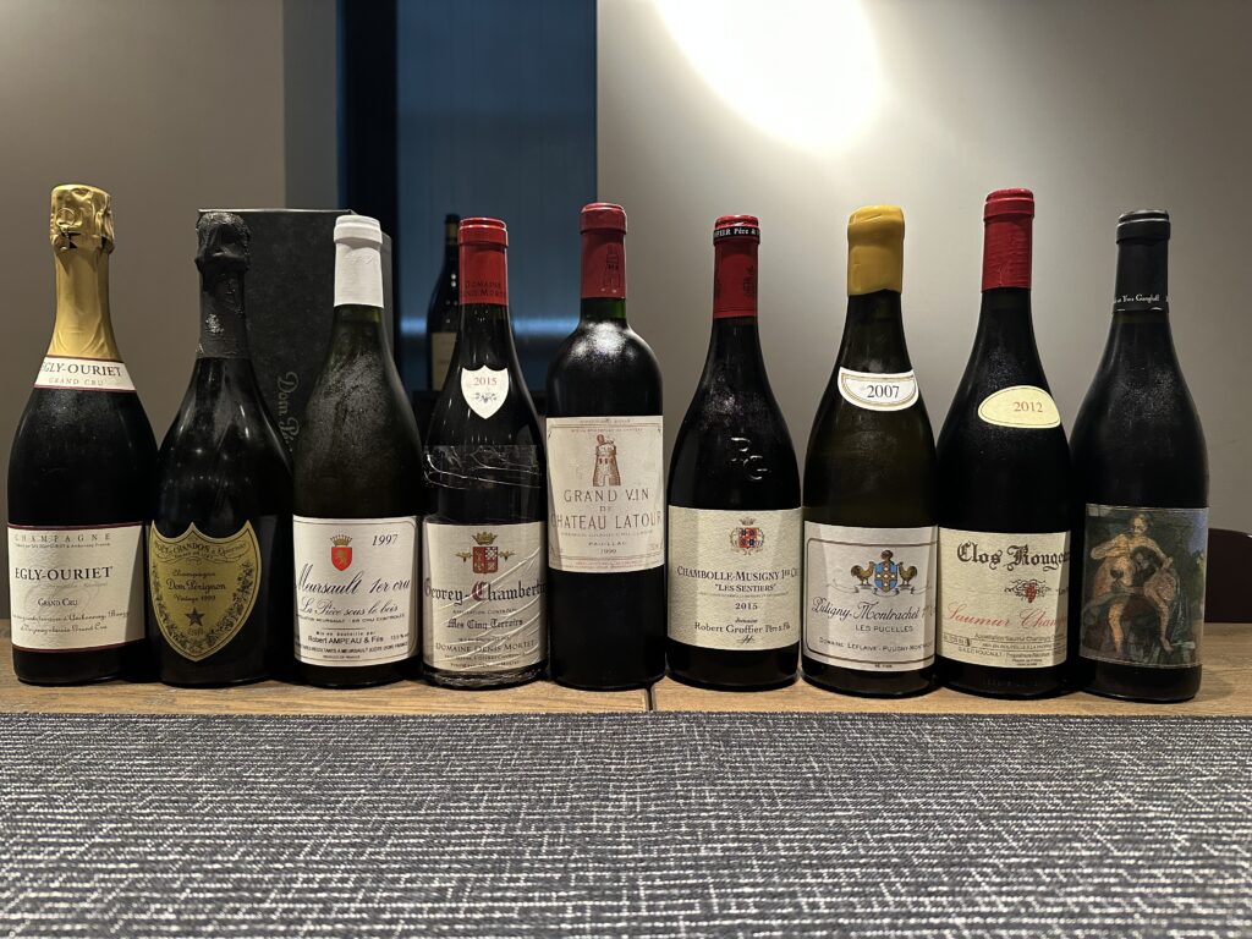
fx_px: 868
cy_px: 470
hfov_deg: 71.6
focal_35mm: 24
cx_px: 626
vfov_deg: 56.8
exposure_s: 1/60
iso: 320
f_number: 1.78
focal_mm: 6.86
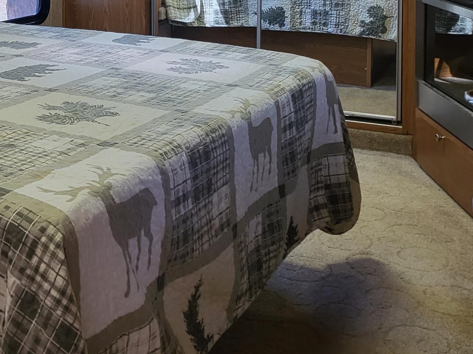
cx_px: 63
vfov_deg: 22.6
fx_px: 833
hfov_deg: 30.5
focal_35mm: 61
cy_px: -39
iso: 200
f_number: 1.8
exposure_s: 1/60
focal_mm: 4.25
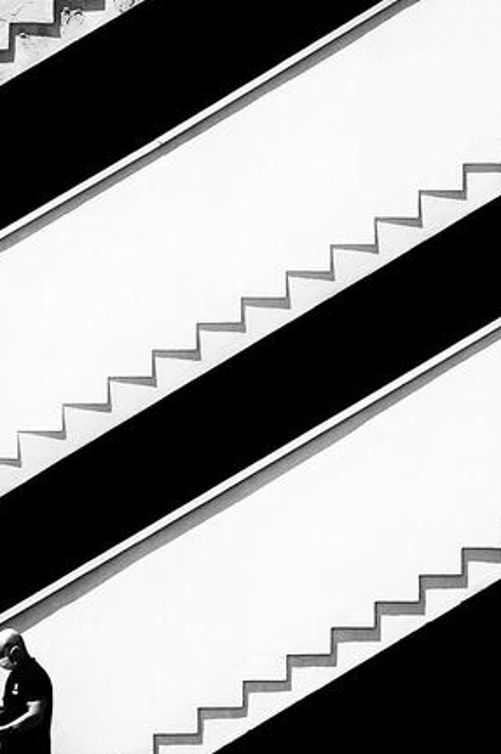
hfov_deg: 3.7
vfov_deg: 5.5
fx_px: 7846
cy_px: 380
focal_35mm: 375
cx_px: 314
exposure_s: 1/250
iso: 280
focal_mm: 180
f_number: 8
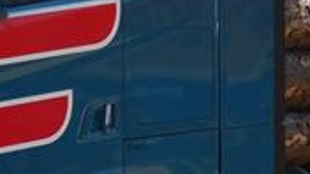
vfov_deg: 5.3
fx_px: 1874
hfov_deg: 9.5
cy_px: 83
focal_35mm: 228
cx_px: 148
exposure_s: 1/1000
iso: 80
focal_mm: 8.2
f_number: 3.8
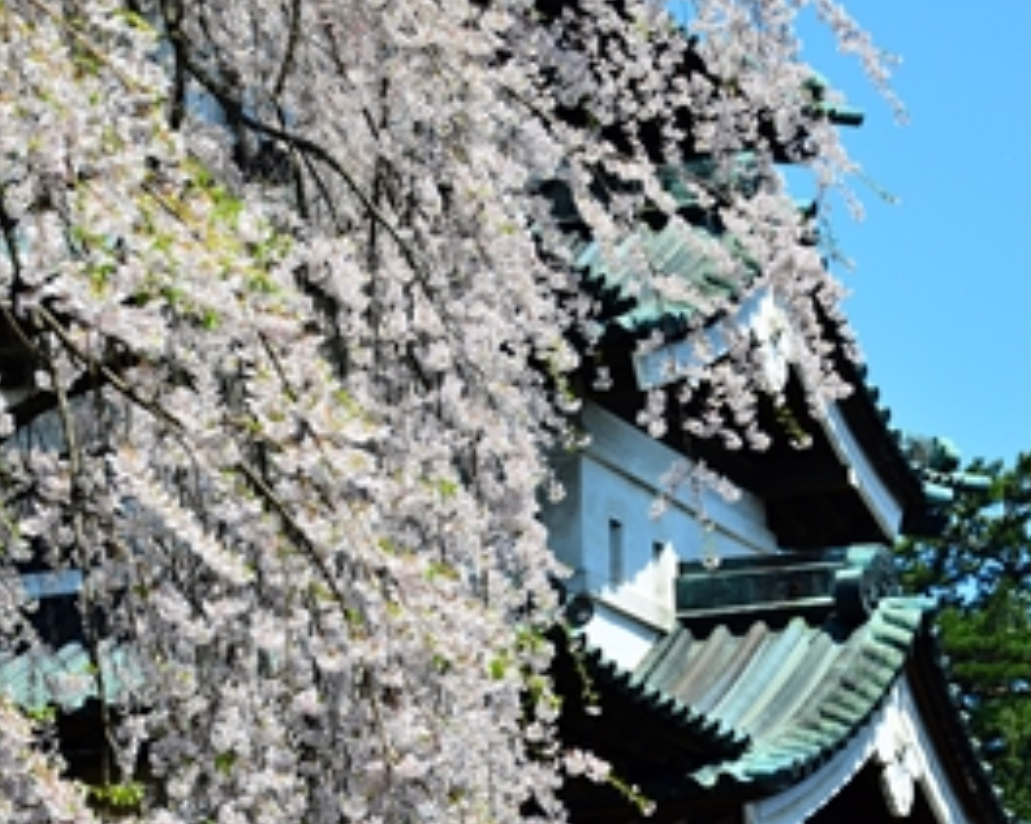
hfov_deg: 11.3
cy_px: 359
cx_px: 517
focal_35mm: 171
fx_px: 5216
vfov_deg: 9.0
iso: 250
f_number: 10
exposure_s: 1/400
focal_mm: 120
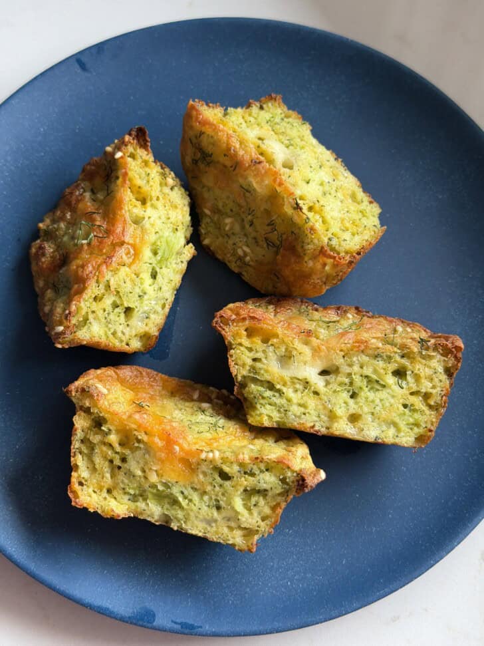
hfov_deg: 30.3
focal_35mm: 48
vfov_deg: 39.7
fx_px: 895
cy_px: 323
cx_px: 242
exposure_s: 1/60
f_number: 1.8
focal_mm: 6.8
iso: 160
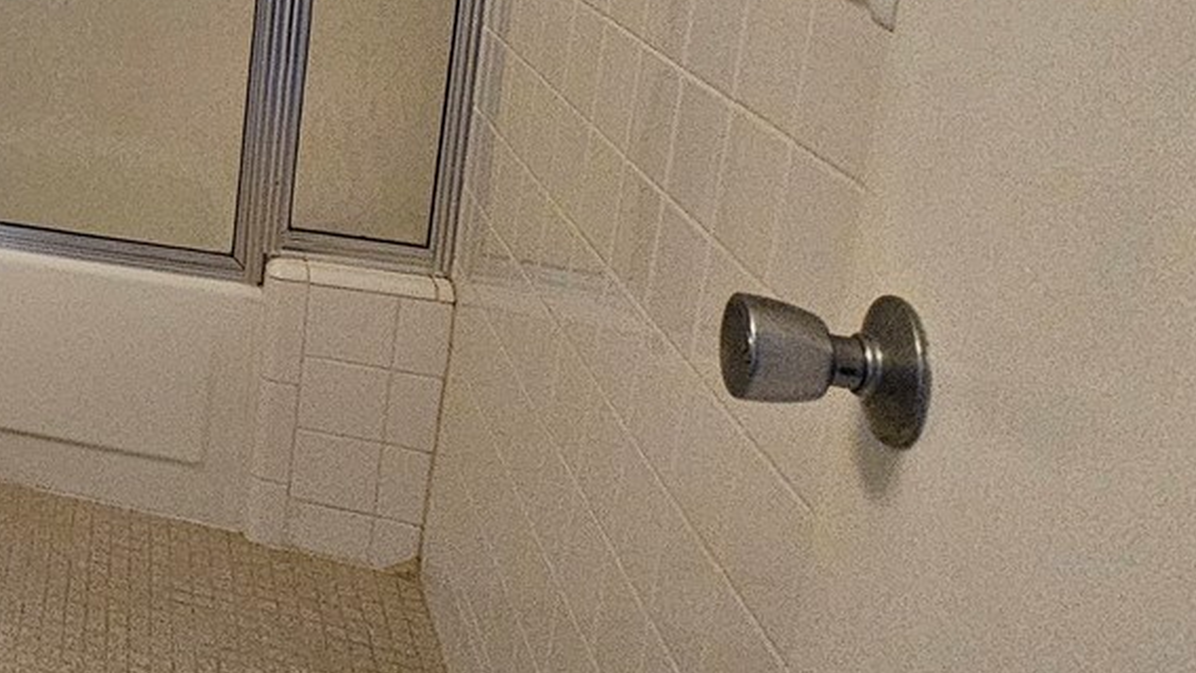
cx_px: -432
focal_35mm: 40
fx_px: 1269
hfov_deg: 33.3
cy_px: -82
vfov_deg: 27.1
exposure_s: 1/100
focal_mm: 2.2
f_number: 2.2
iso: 640
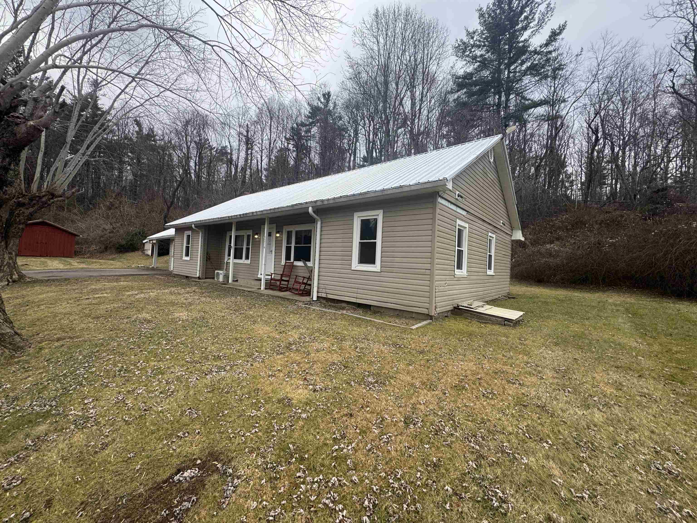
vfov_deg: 85.7
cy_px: 262
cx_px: 348
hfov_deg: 102.1
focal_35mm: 14
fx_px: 282
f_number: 2.2
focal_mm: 2.22
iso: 40
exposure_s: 1/388
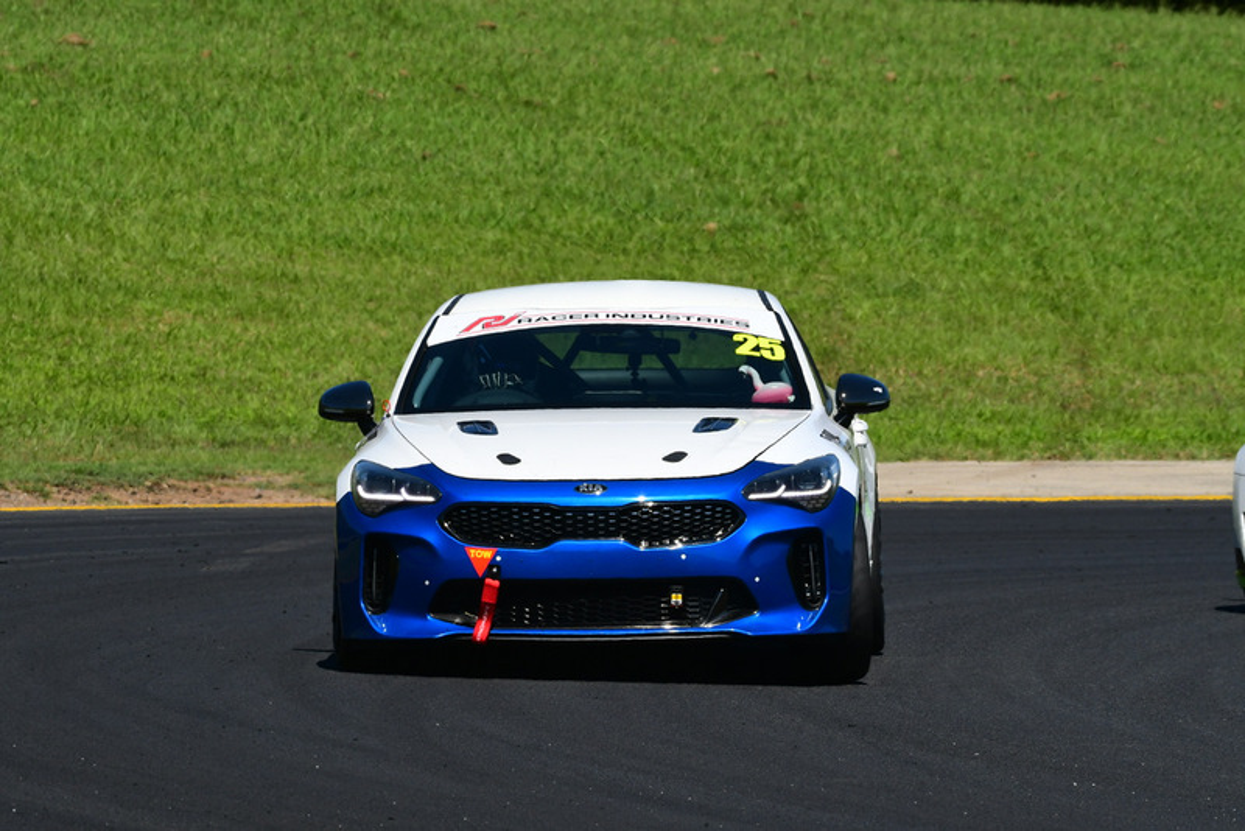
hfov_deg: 4.3
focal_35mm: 480
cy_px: 416
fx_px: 16605
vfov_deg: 2.9
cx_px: 622
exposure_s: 1/640
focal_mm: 320
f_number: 11
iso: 320
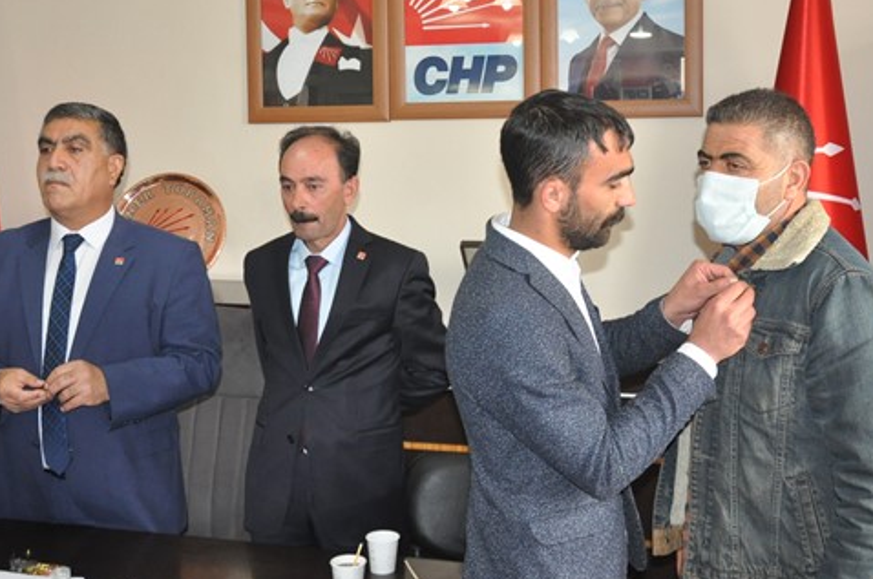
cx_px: 469
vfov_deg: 27.3
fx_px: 1186
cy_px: 210
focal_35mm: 49
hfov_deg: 40.4
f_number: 5
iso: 1600
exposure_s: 1/60
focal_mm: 24
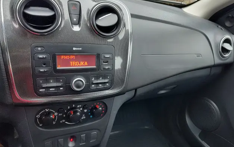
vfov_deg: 49.2
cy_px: 69
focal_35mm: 25
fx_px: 159
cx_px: 119
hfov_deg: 72.5
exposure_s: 1/50
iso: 169
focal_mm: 5.56
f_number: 1.8
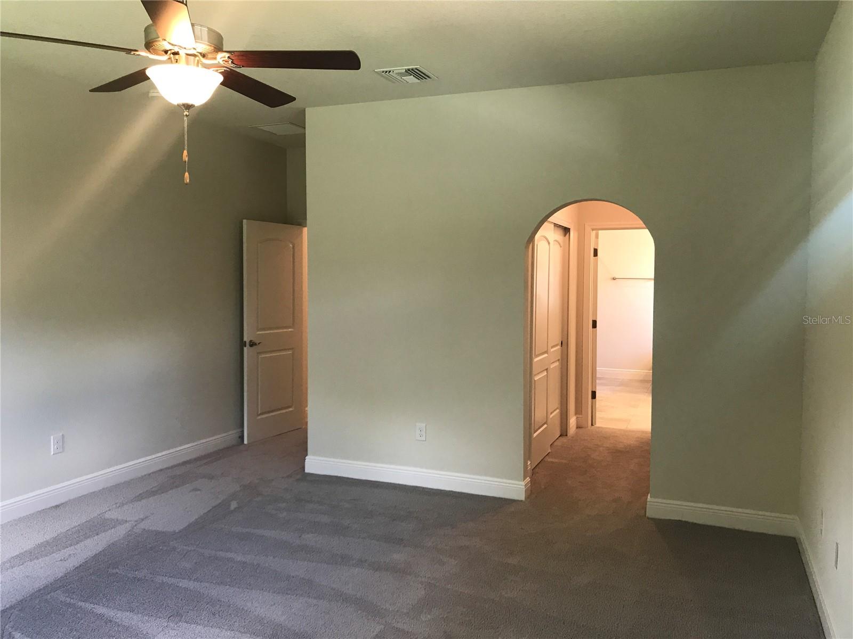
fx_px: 690
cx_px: 426
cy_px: 320
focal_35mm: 28
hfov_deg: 63.4
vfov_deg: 49.7
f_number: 1.8
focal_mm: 3.99
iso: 32
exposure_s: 1/24
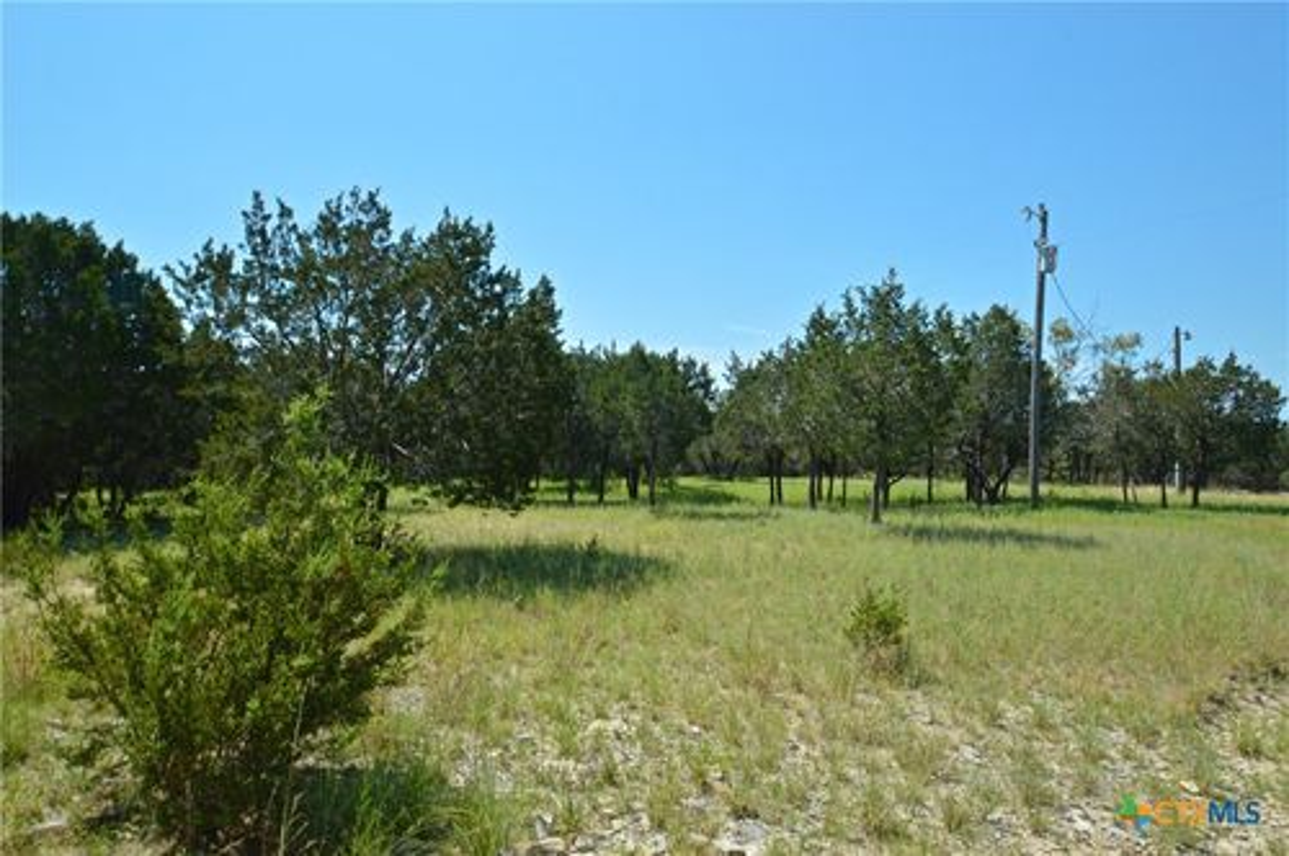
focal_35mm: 21
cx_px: 644
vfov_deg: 59.4
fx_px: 751
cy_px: 428
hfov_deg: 81.3
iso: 200
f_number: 16
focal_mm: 14
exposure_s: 1/50
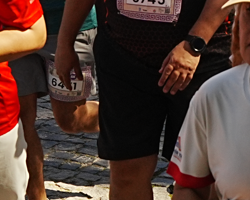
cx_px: 283
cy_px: 34
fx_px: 1243
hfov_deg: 11.3
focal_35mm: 168
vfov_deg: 9.2
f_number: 6.3
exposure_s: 1/800
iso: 200
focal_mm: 24
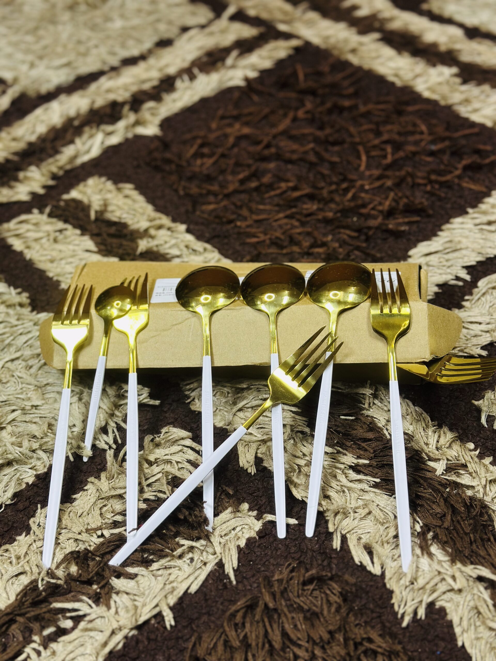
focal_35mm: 48
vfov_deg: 39.7
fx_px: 917
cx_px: 248
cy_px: 330
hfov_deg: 30.3
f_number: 1.78
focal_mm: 6.86
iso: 80
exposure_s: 1/224
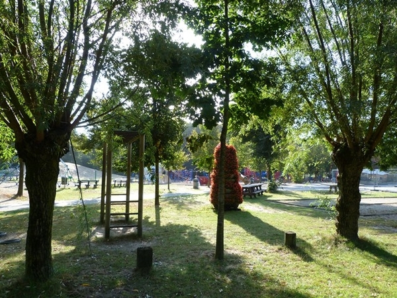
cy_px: 149
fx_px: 287
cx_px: 198
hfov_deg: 69.4
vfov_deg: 54.9
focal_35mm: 25
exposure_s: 1/125
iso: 80
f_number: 3.6
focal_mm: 4.5
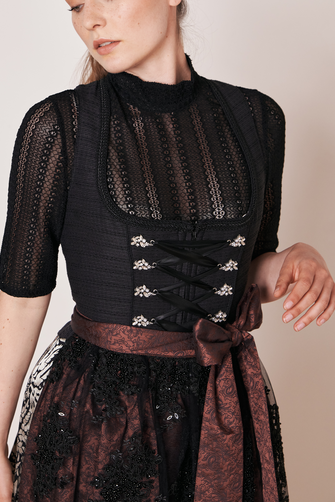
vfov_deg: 22.3
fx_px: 1270
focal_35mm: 91
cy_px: 198
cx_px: 117
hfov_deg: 15.0
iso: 800
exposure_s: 1/160
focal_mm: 66
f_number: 4.5
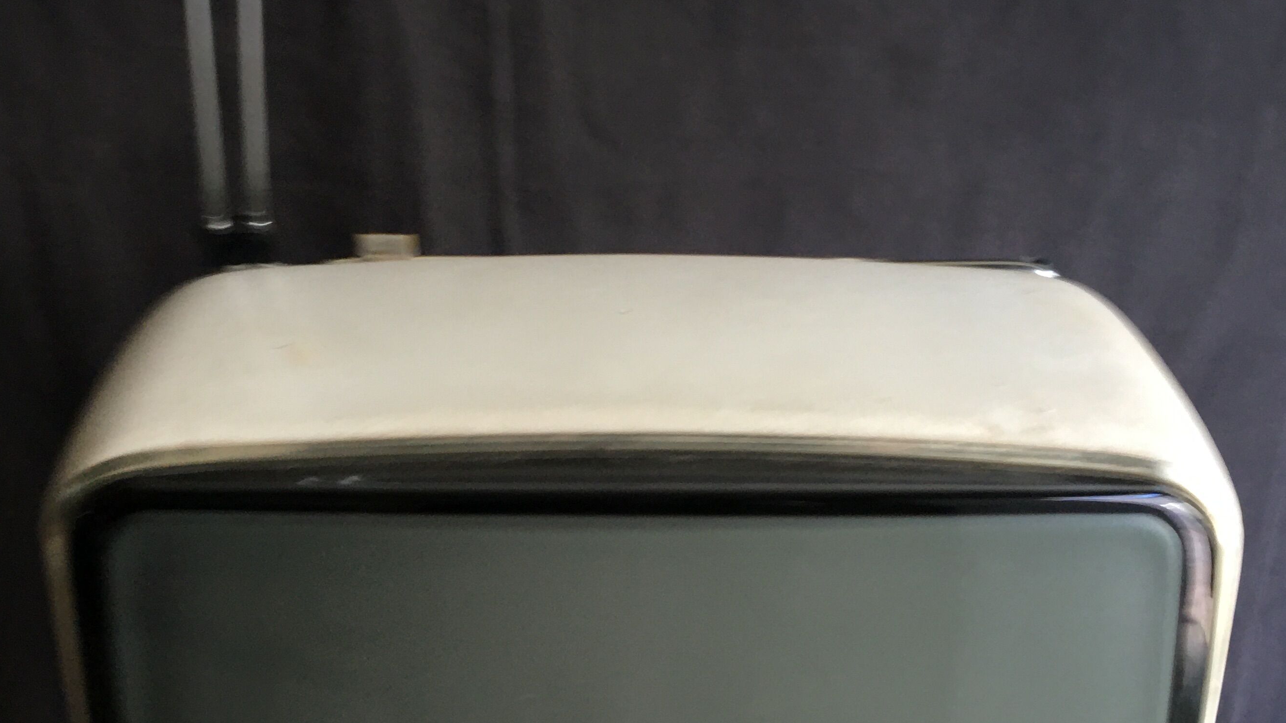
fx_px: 1637
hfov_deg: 42.9
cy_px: 520
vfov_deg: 24.7
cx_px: 592
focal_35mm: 48
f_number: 2.2
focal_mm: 4.15
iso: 50
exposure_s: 1/33
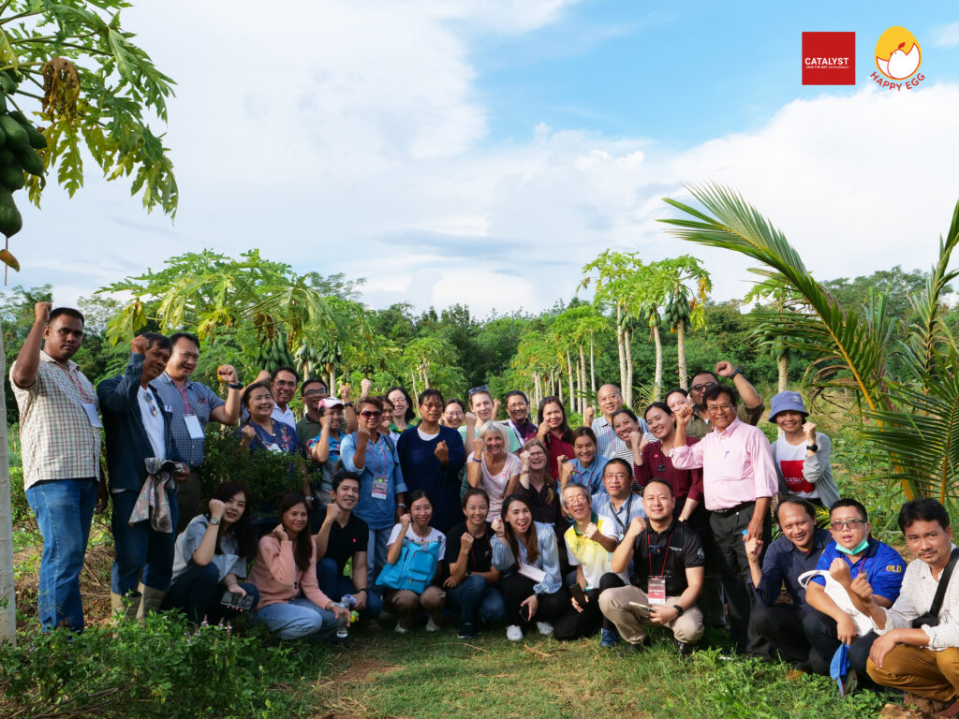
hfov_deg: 54.0
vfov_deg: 41.8
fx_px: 942
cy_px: 360
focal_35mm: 34
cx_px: 480
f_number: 5.6
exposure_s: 1/320
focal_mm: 17
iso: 200
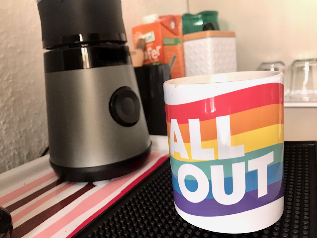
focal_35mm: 28
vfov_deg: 49.7
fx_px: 256
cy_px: 119
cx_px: 158
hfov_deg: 63.5
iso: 40
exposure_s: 1/17
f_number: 1.8
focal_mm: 3.99
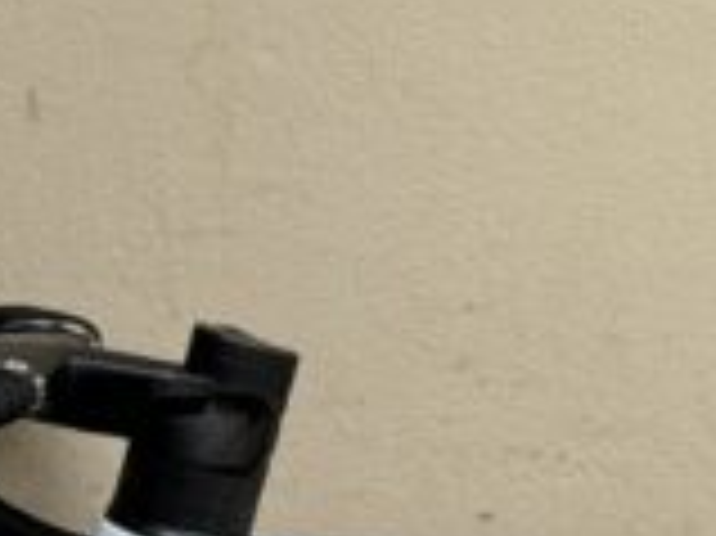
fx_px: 5002
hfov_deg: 8.1
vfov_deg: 6.0
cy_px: 1108
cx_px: 761
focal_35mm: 242
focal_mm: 6.76
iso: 64
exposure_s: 1/731
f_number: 1.78
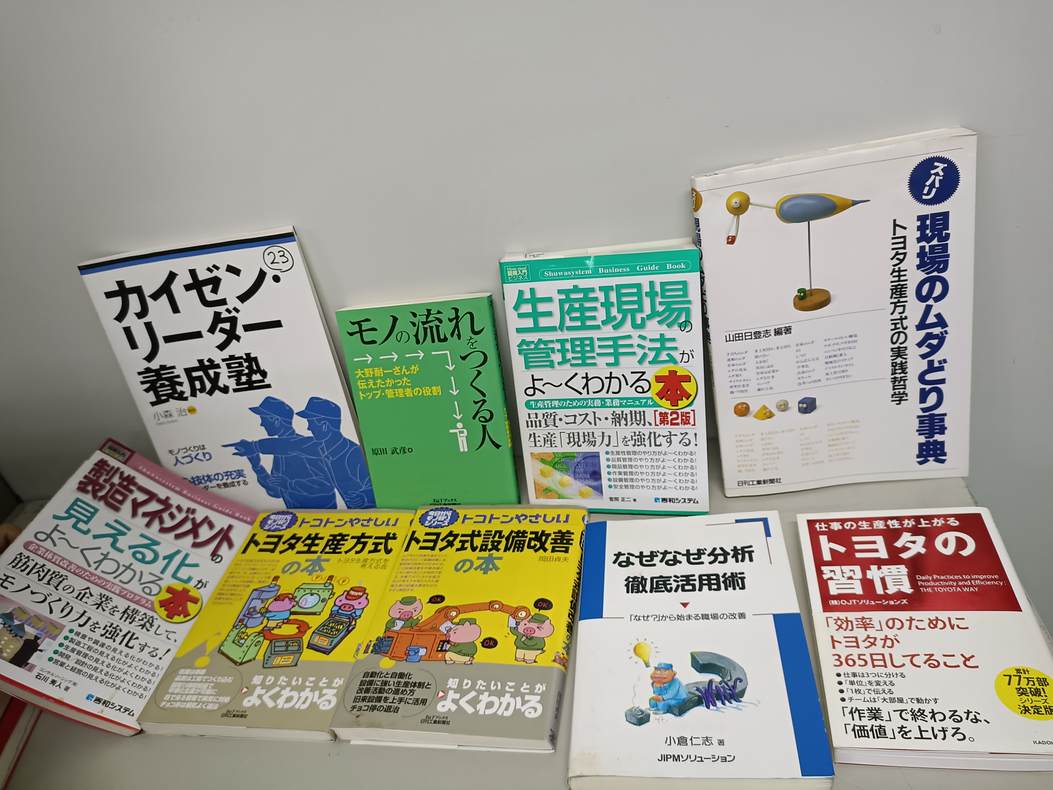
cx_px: 526
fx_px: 760
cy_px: 395
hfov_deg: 69.4
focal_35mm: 25
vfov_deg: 54.9
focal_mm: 4.75
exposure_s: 1/33.3
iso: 679
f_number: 1.79
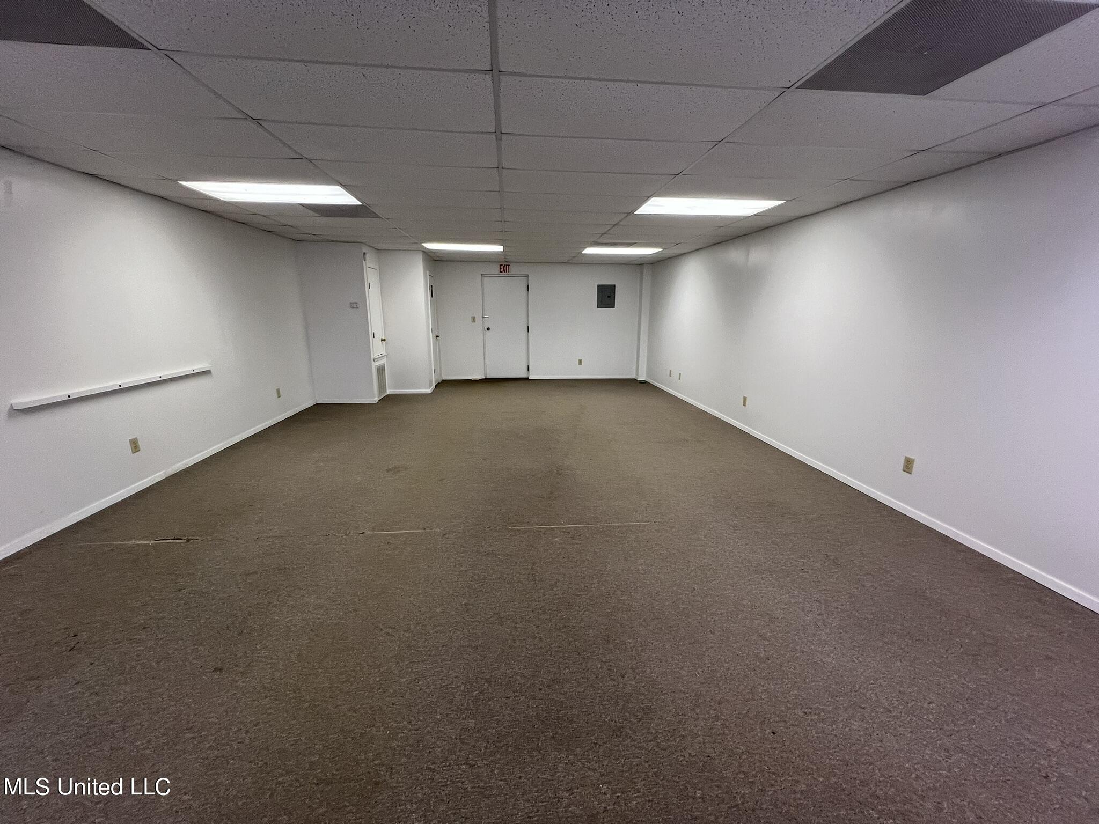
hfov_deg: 106.2
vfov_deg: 89.9
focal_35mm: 13
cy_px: 412
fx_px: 413
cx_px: 550
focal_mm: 1.57
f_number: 1.8
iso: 160
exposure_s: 1/60
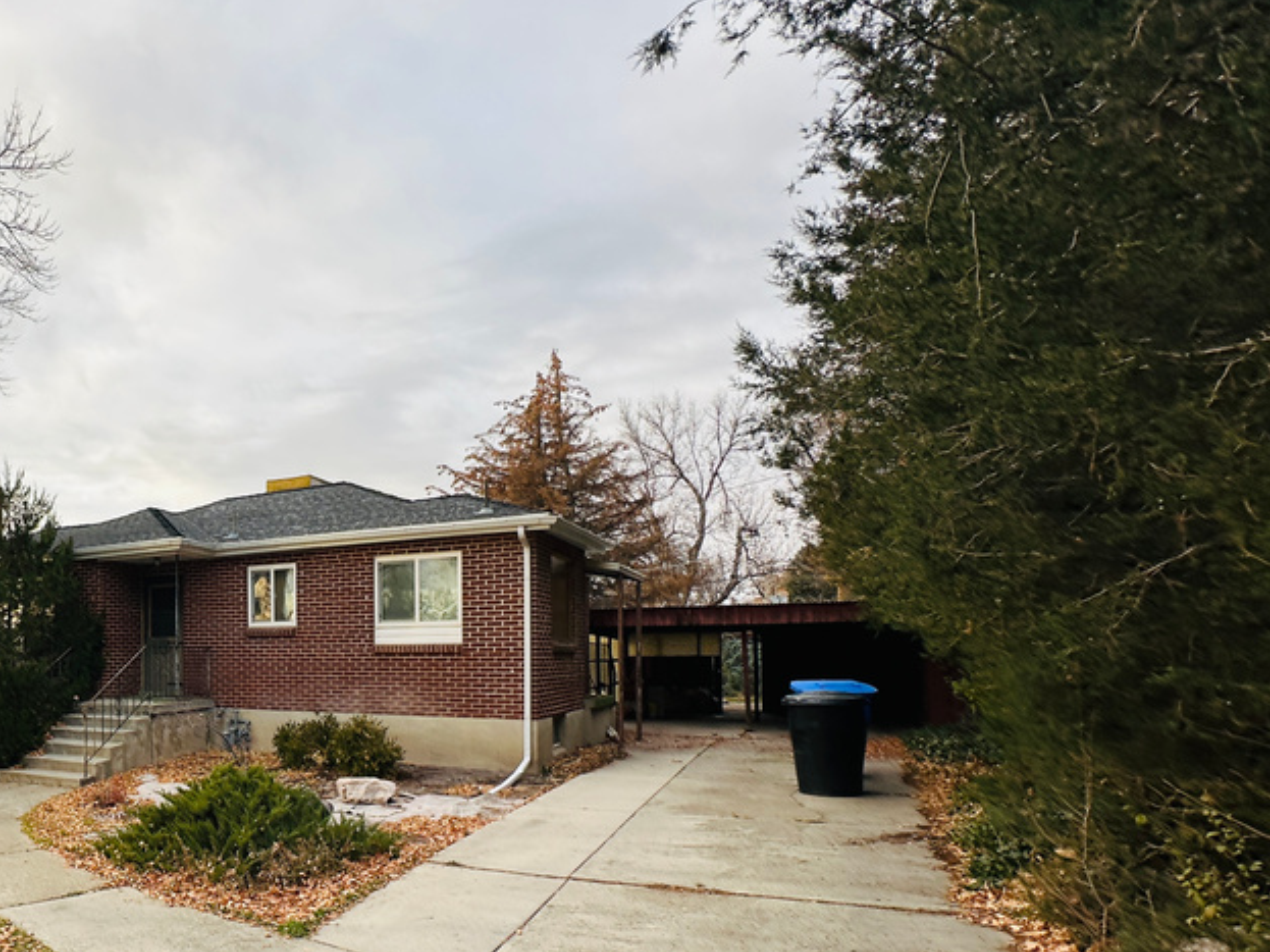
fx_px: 844
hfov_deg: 66.7
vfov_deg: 57.2
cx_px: 243
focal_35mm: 23
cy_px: 656
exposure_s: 1/167
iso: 40
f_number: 2.2
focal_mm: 2.22
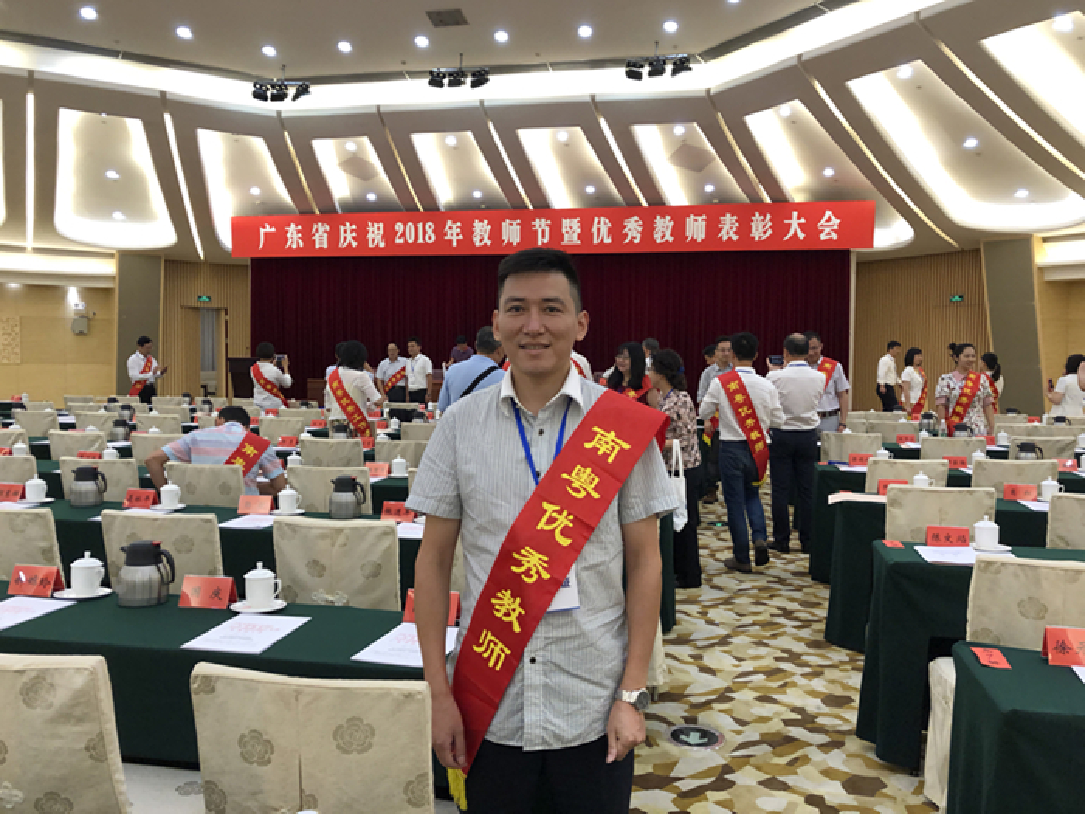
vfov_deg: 49.7
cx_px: 542
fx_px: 878
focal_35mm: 28
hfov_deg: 63.4
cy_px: 407
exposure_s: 1/100
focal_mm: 3.99
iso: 160
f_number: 1.8
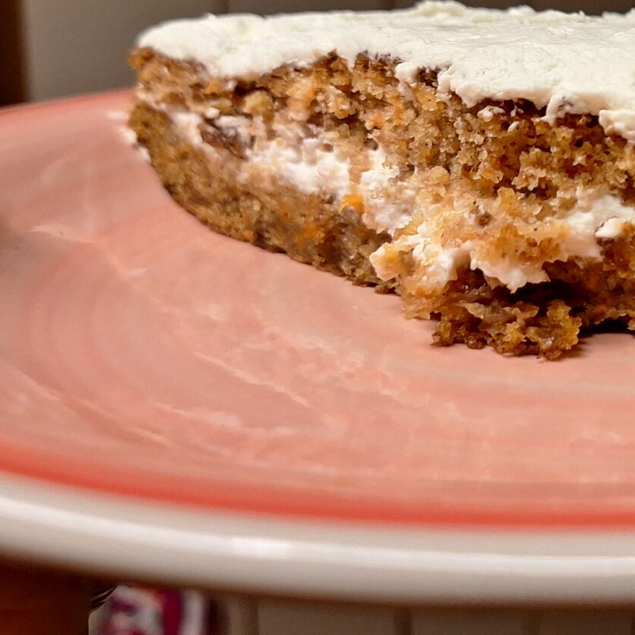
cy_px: 126
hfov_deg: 25.7
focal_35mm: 62
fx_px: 1287
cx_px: 697
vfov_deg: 27.2
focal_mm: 5.54
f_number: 1.8
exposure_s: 1/50
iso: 200
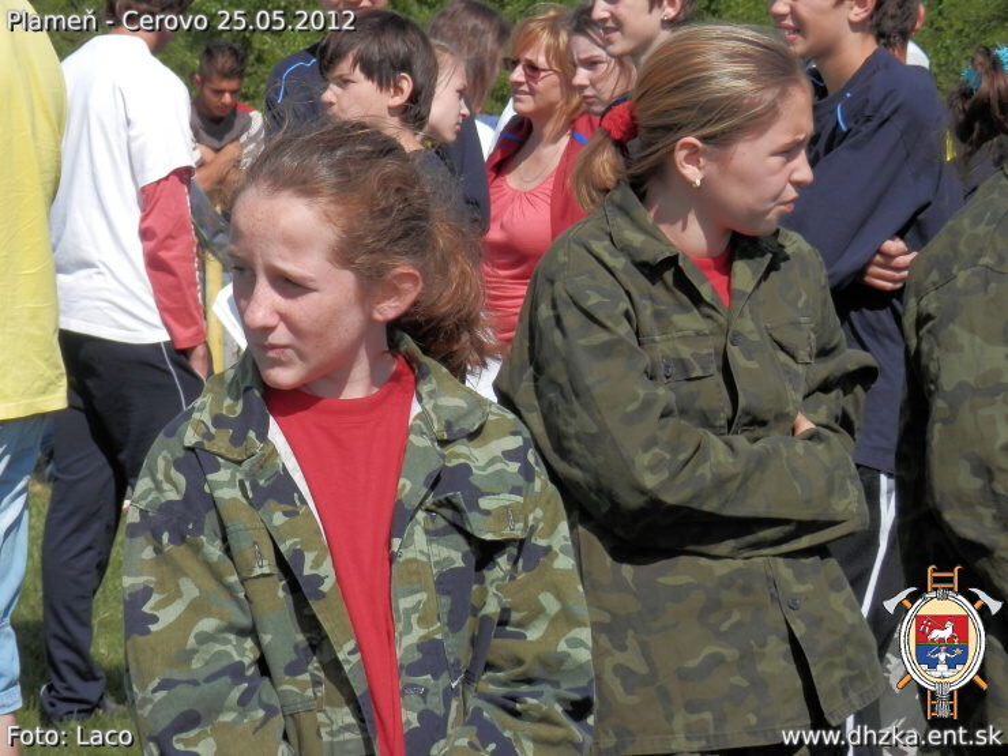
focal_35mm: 116
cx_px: 504
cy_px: 378
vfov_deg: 12.8
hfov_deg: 17.0
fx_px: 3378
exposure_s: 1/500
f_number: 5.2
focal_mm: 20.9
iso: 80
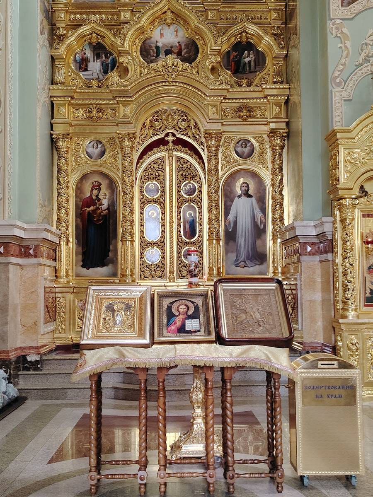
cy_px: 248
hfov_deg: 33.6
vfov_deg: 43.9
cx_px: 186
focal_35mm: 43
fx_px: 618
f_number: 1.75
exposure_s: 1/33.3
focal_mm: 5.25
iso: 769
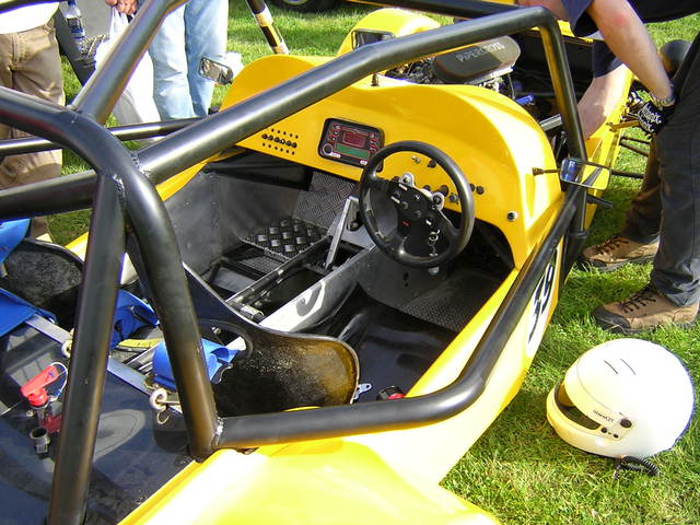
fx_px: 728
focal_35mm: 36
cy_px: 262
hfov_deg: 51.4
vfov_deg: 39.7
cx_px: 350
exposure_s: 1/249
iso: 100
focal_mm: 4.7
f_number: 2.6
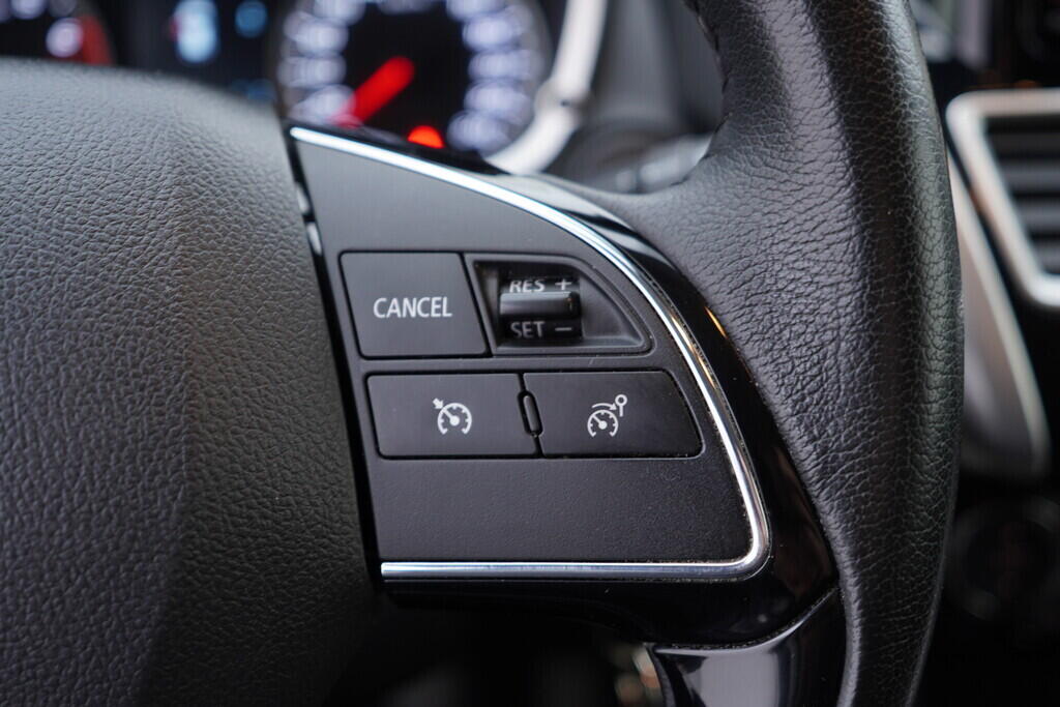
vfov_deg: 36.9
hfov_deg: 53.1
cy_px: 354
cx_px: 530
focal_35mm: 36
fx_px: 1060
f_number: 2.8
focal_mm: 24
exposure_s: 1/40
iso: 160
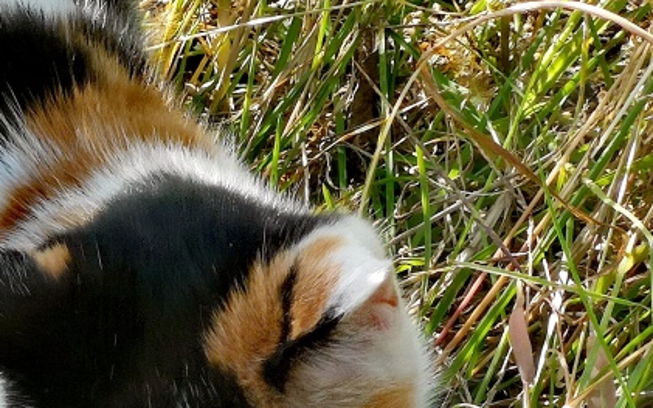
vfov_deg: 5.3
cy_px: 402
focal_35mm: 245
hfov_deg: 8.5
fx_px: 4360
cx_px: -53
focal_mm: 7.48
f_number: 2.4
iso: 50
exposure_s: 1/298
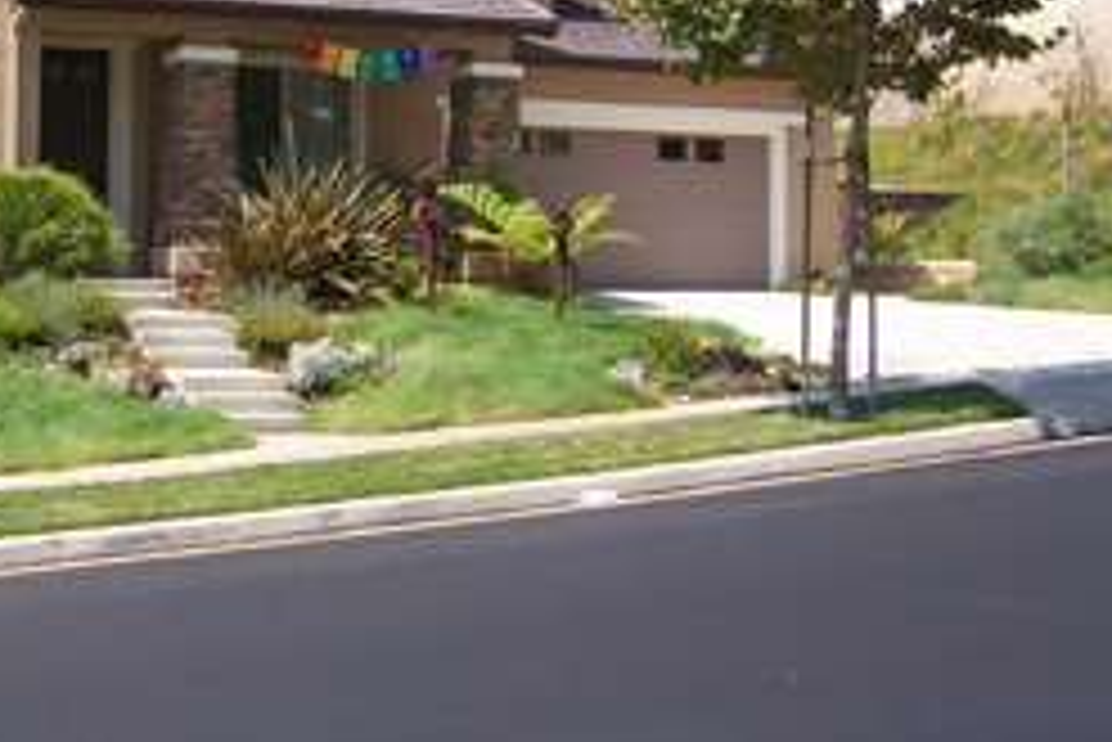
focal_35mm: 64
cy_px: 148
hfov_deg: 30.6
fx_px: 1978
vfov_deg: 21.0
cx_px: 221
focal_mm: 6.3
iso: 80
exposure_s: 1/800
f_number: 2.8
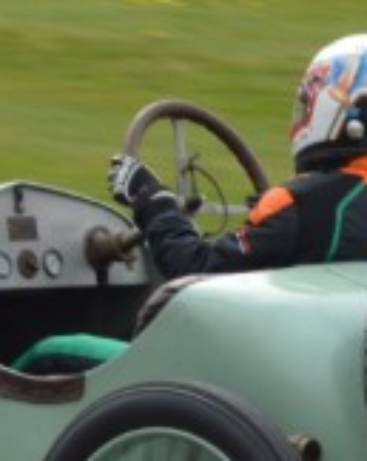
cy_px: 383
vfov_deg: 2.5
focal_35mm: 762
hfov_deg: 2.0
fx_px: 10376
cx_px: -17
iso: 400
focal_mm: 125
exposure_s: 1/320
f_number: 13
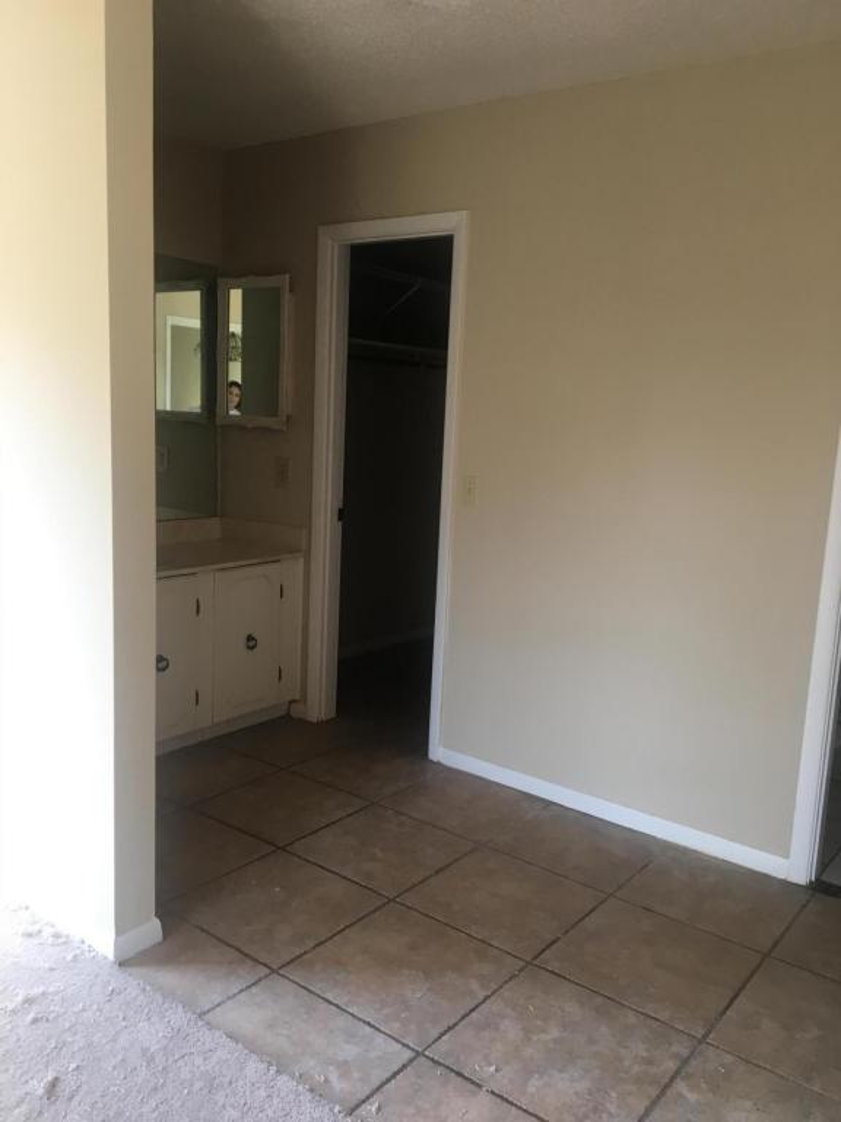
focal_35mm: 29
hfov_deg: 48.2
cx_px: 420
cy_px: 561
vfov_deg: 61.7
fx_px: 939
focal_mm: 4.15
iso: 32
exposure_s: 1/40
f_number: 2.2
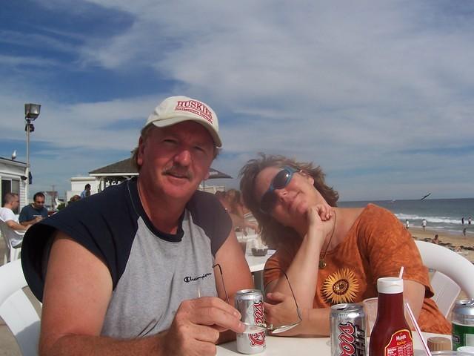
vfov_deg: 38.7
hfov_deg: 50.1
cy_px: 178
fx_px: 507
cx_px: 237
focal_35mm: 37
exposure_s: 1/1000
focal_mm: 5.6
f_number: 5.6
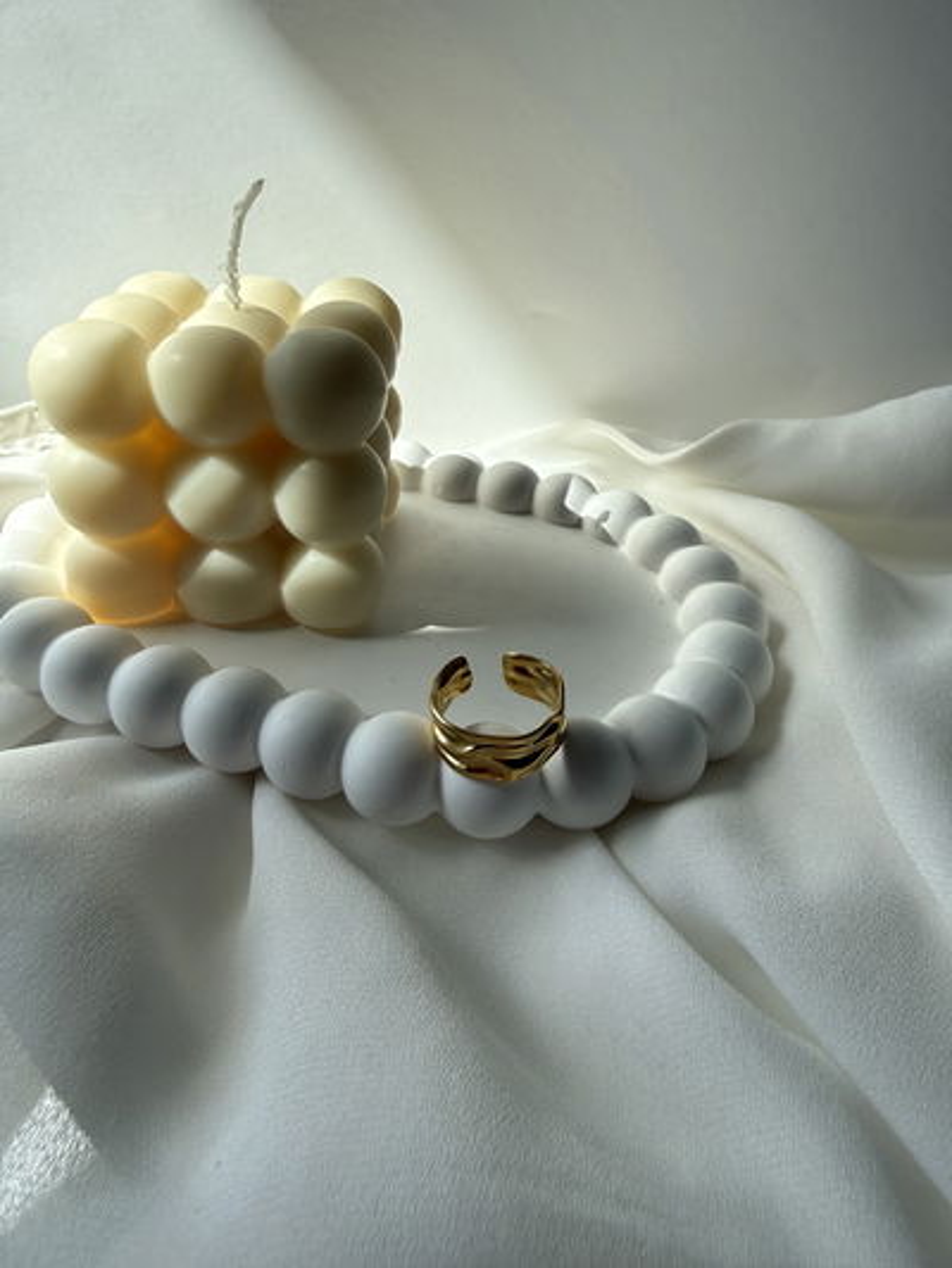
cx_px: 476
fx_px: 880
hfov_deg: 56.8
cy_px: 634
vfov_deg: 71.6
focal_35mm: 24
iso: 64
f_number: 2.2
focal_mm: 2.22
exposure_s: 1/1139
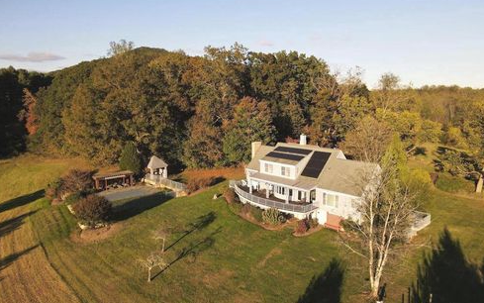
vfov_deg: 47.6
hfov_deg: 70.4
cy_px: 163
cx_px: 244
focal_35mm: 26
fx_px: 343
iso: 200
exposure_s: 1/15
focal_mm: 4.5
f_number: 2.8
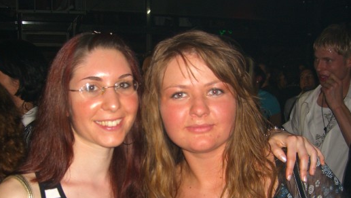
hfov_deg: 42.8
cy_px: 149
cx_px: 155
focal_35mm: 48
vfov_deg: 24.6
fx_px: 447
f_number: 2.8
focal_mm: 7.9
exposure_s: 1/60
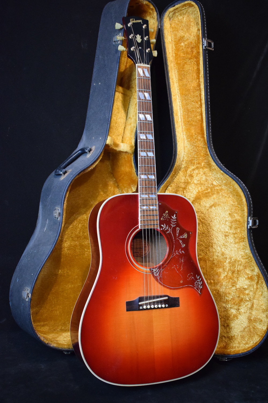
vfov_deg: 49.6
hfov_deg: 34.2
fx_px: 435
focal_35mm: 39
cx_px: 134
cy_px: 202
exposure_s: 1/60
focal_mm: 26
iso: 3600
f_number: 4
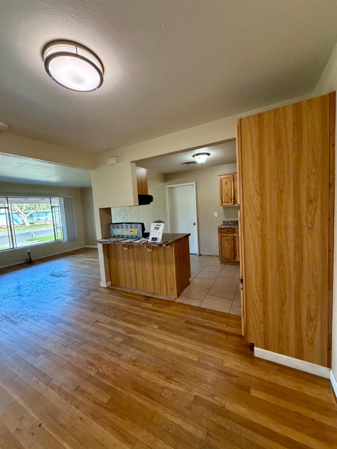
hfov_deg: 85.7
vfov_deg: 102.0
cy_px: 224
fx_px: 182
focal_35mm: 14
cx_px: 168
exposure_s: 1/120
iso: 250
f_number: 2.2
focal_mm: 2.22
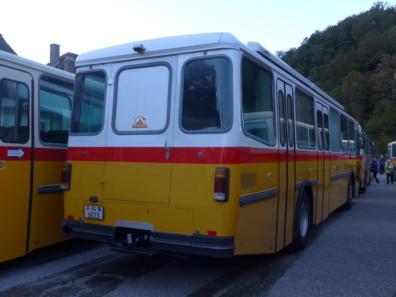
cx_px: 198
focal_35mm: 36
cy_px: 148
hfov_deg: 51.4
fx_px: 412
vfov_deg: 39.7
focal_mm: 7.5
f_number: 2.8
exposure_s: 1/200
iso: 80
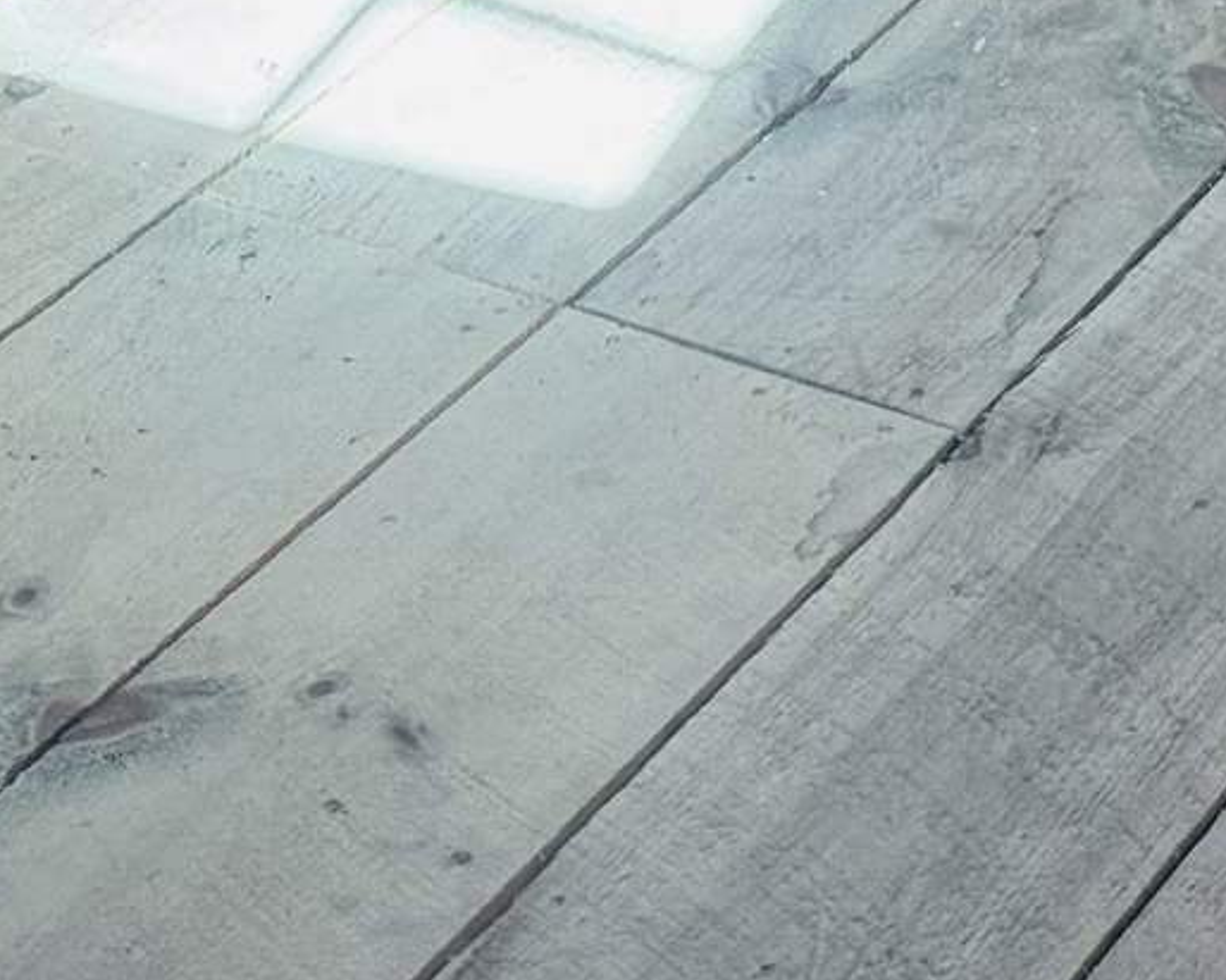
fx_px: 5079
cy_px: -1555
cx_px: 928
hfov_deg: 13.7
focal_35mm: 140
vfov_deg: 9.5
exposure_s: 1/92
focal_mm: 6.76
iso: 200
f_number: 1.78
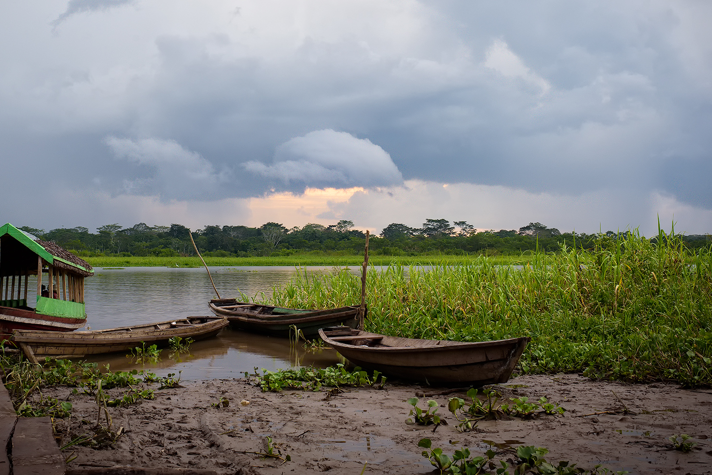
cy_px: 160
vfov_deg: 20.0
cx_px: 312
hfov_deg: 29.6
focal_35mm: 68
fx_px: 1345
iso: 500
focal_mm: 50
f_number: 11
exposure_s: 1/125
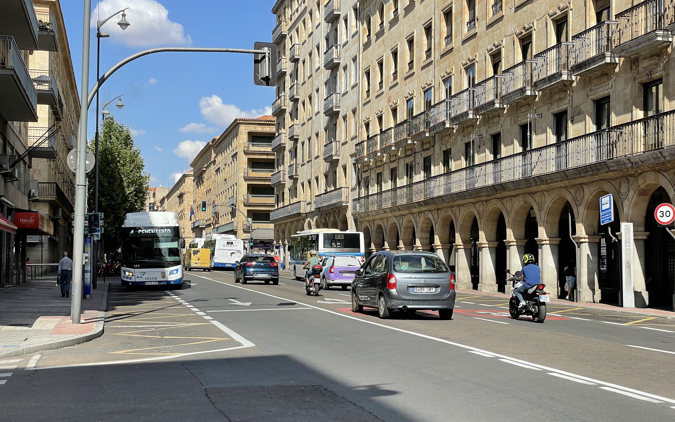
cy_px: 239
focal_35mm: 56
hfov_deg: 36.3
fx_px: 1030
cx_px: 334
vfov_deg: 23.1
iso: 25
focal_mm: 6
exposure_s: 1/1332
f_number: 2
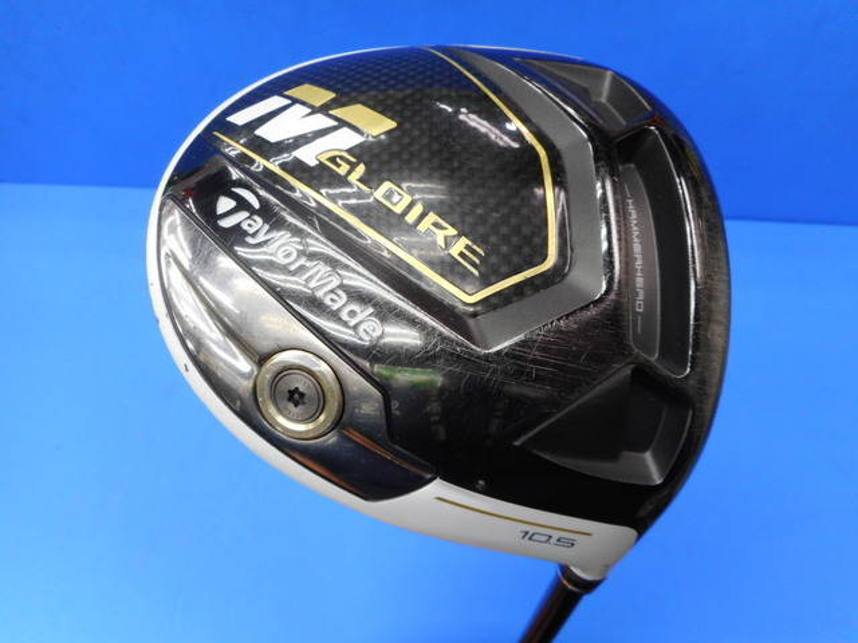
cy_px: 322
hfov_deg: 69.4
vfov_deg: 54.9
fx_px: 620
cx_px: 429
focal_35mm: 25
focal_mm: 4.5
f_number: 3.7
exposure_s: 1/30
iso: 100
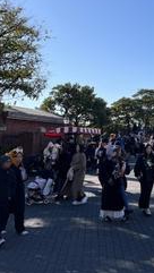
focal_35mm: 47
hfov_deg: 24.9
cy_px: 70
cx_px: 131
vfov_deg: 42.4
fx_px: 340
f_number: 1.6
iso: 50
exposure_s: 1/4310
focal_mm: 5.1
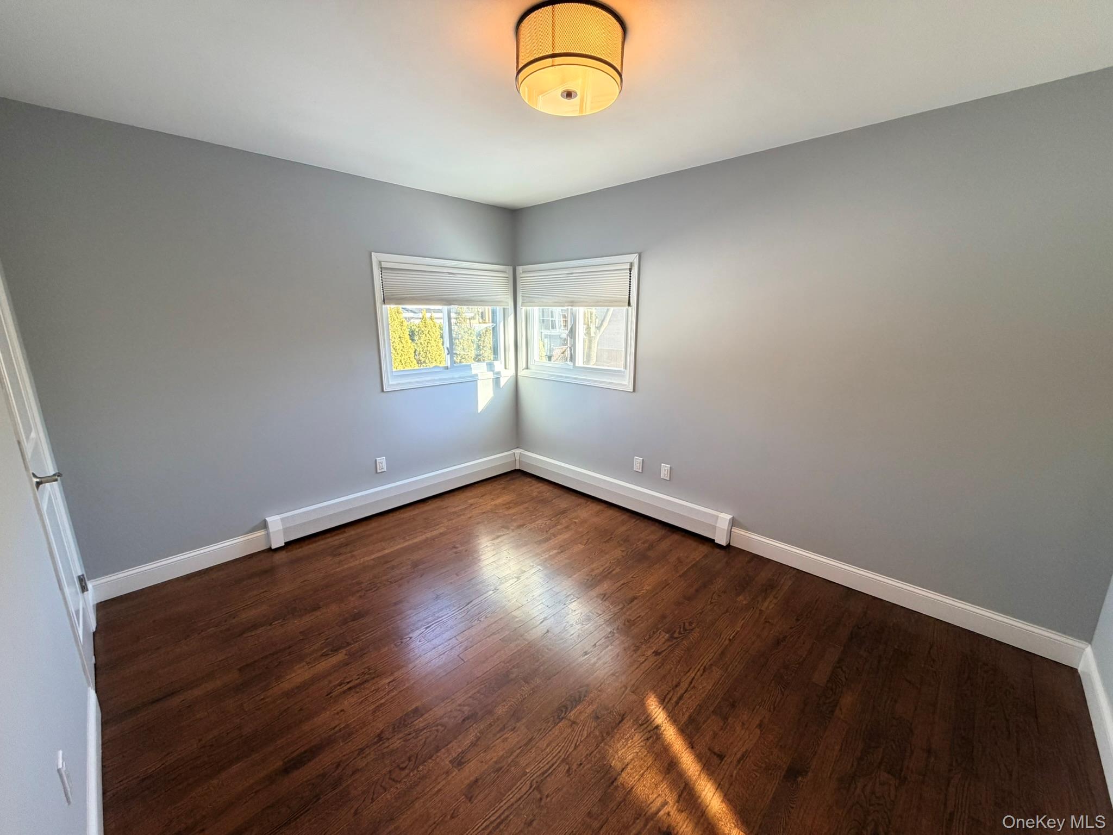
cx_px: 556
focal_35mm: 14
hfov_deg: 102.1
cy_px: 418
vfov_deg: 85.7
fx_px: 450
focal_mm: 2.22
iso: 250
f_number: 2.2
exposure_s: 1/120
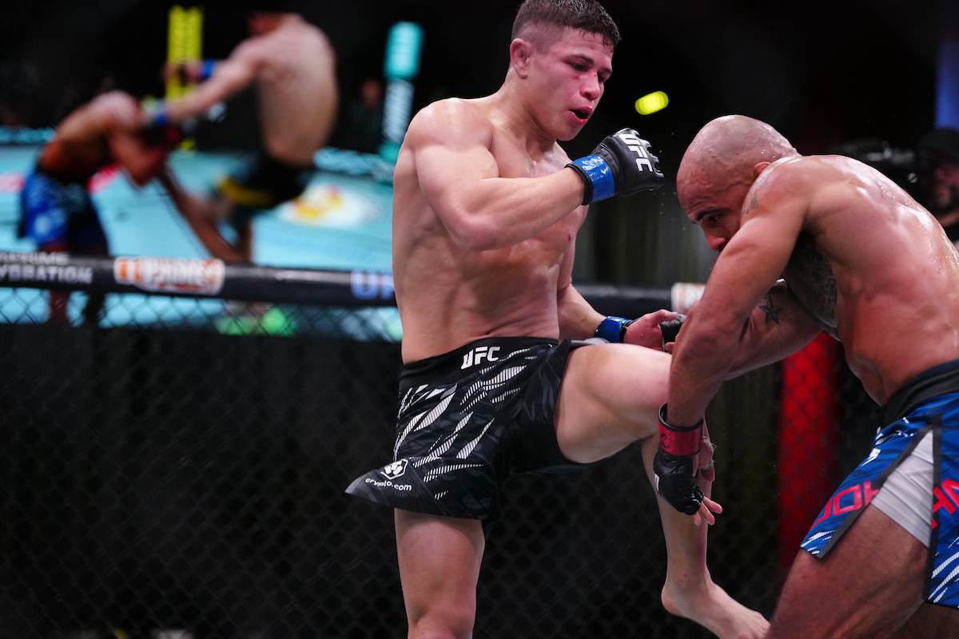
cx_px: 480
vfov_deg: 12.3
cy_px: 320
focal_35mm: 111
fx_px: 2957
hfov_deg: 18.4
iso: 2500
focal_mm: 111
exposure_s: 1/800
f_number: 2.8
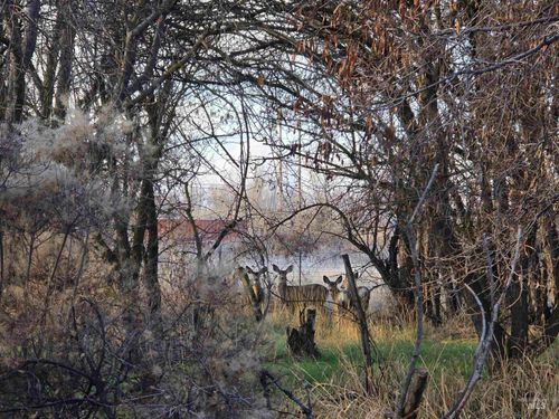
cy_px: 210
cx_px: 280
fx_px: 1857
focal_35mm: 115
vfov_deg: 12.9
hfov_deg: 17.1
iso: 50
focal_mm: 18.6
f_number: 3.4
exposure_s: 1/120
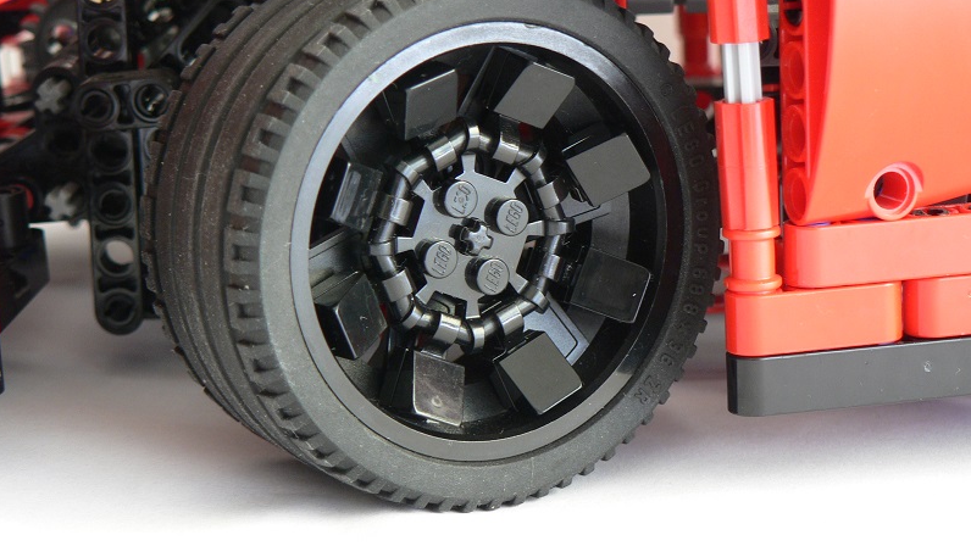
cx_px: 484
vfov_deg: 10.5
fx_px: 2987
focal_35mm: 116
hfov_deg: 18.5
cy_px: 225
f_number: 3.2
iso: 100
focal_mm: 17.7
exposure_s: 1/30
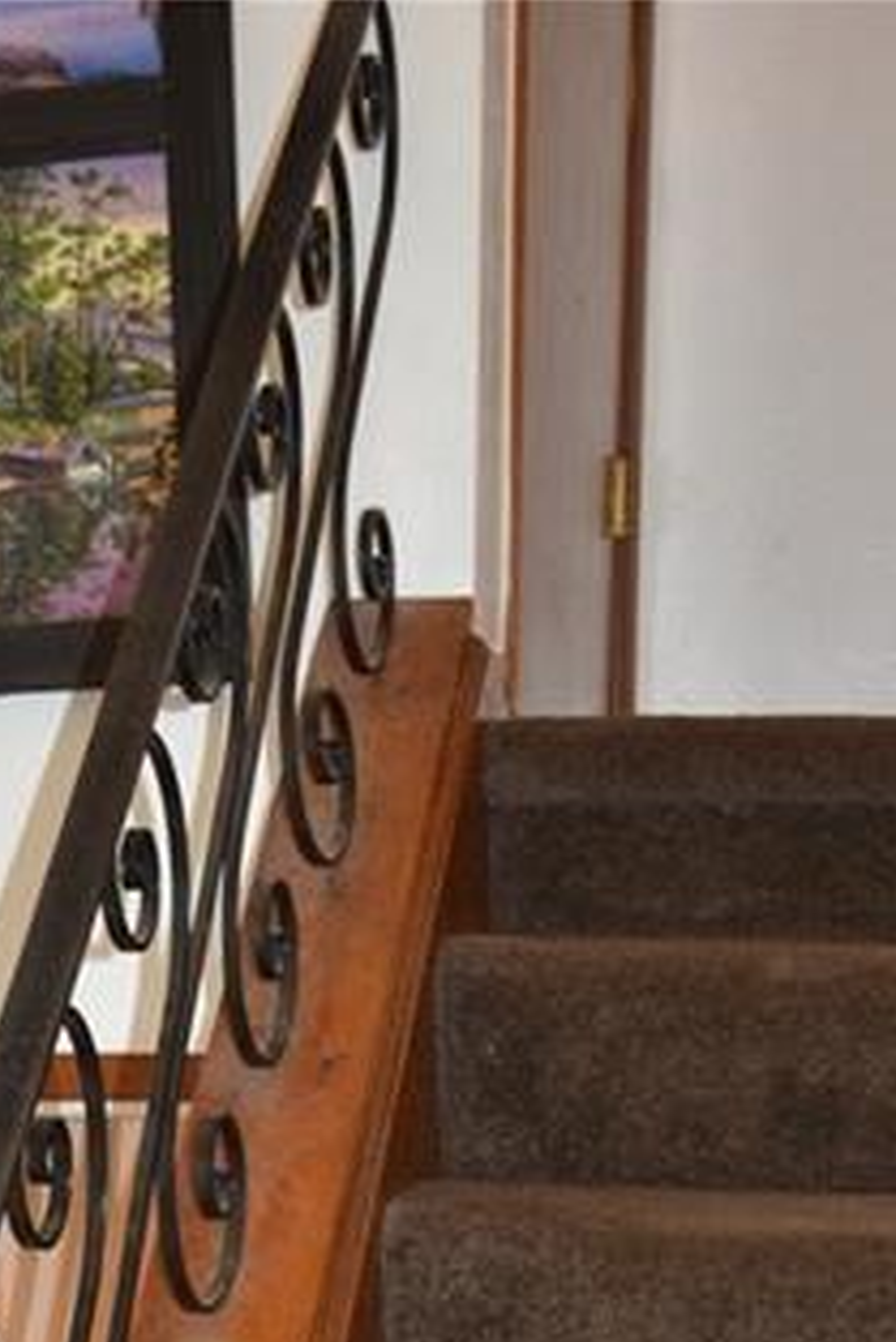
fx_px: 3020
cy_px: 1642
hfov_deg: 16.8
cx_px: 249
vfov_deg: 22.9
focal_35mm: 81
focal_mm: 22
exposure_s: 1/60
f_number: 3.8
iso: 1100
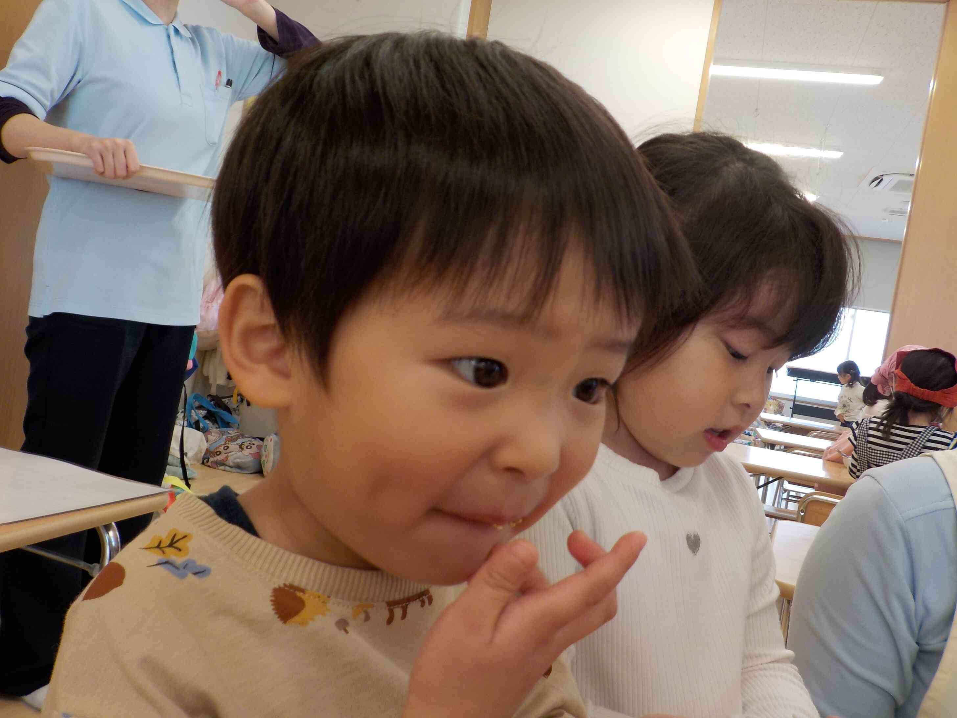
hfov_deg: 60.0
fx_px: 829
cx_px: 478
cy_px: 359
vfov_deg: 46.8
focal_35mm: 30
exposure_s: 1/60
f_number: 3.3
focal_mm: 4.1
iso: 125
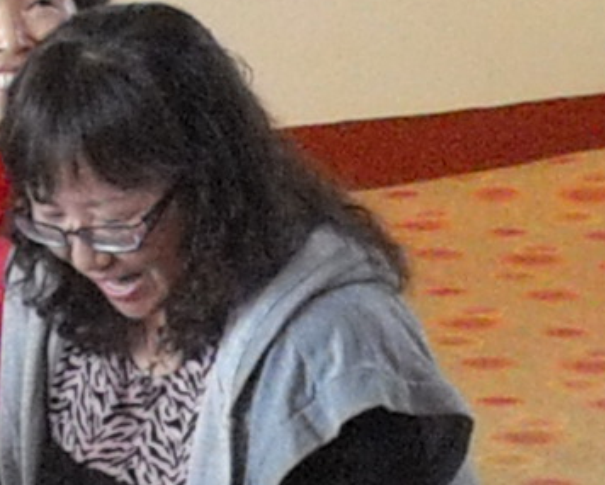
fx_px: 5248
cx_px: 848
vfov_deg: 5.3
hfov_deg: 6.5
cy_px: 478
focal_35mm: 293
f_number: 2.8
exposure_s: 1/100
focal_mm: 6.2
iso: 400
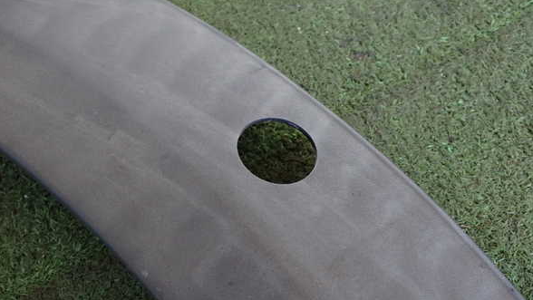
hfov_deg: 50.5
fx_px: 565
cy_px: 158
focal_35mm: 40
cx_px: 270
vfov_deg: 29.7
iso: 320
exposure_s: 1/40
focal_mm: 6.37
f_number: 2.5
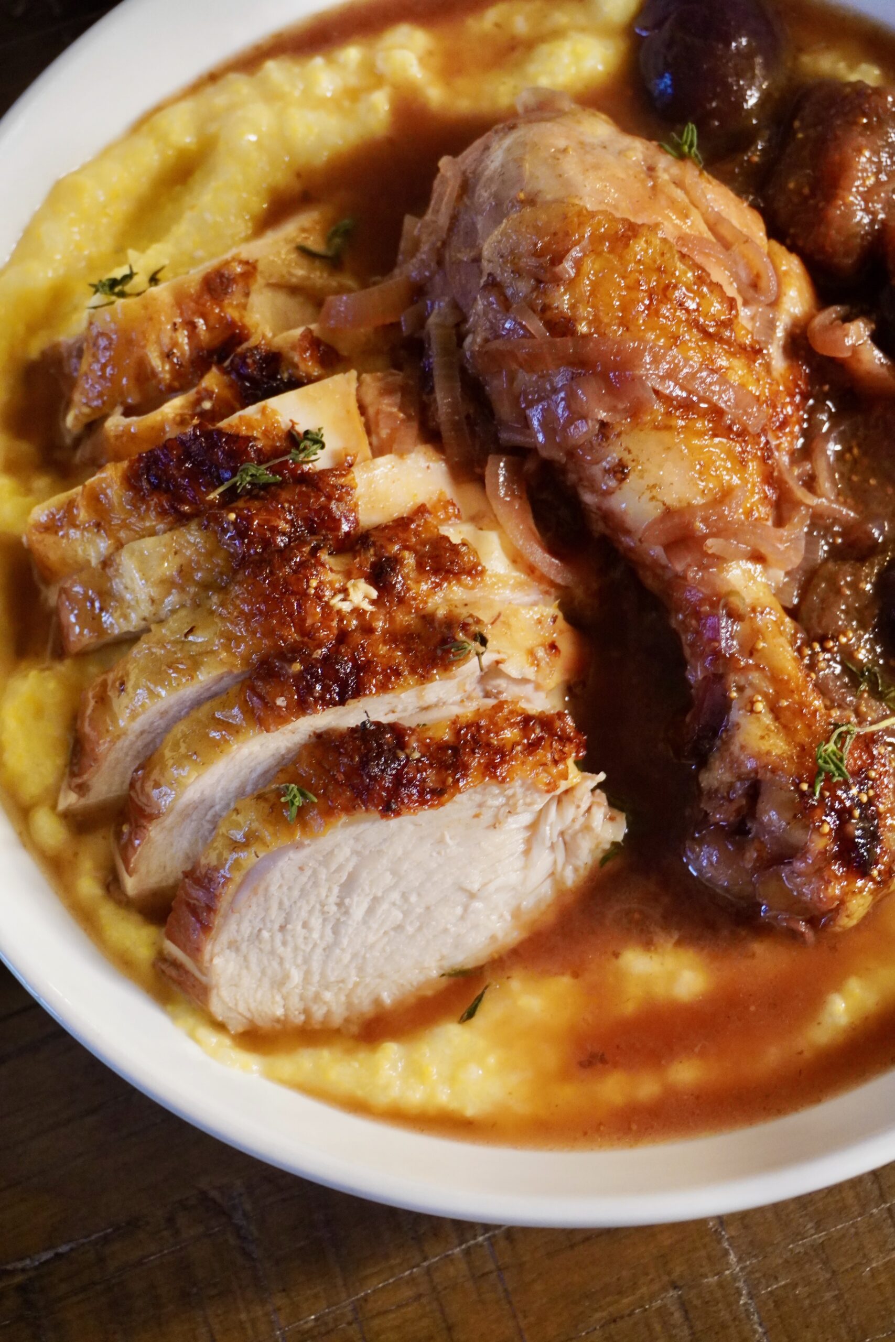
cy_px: 671
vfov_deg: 31.9
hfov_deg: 21.6
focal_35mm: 63
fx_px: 2349
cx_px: 448
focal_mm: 42
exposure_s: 1/40
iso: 2500
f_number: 5.6
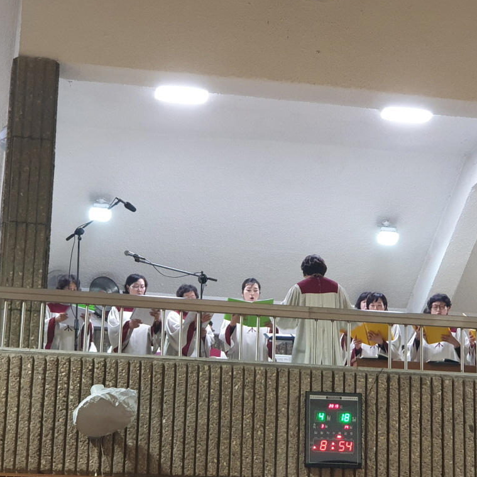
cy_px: 237
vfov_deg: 27.7
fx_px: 967
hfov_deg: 27.6
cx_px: 310
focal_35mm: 62
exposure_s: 1/15
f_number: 2.4
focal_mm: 6
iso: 200
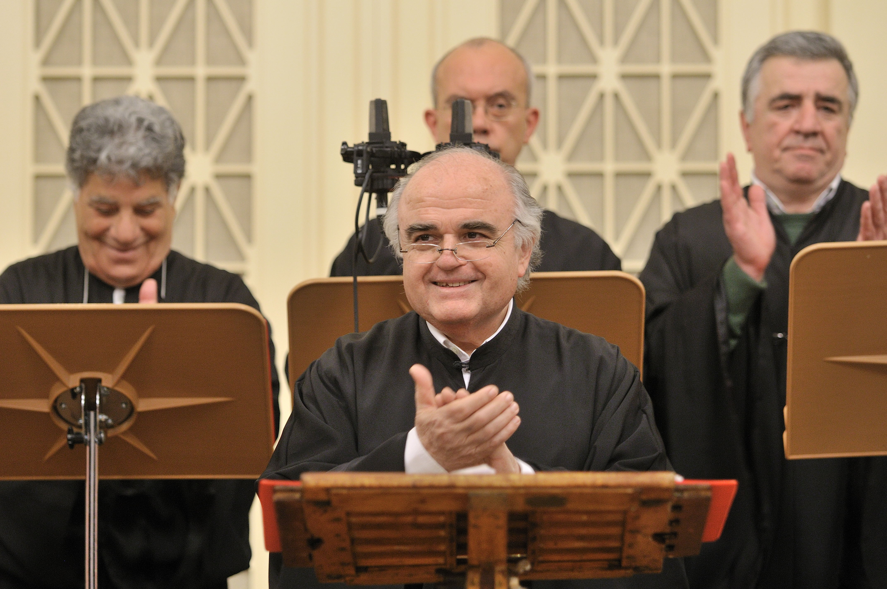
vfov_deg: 7.9
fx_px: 4282
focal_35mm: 174
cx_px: 444
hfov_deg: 11.8
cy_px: 294
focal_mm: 116
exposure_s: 1/40
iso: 500
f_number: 2.8
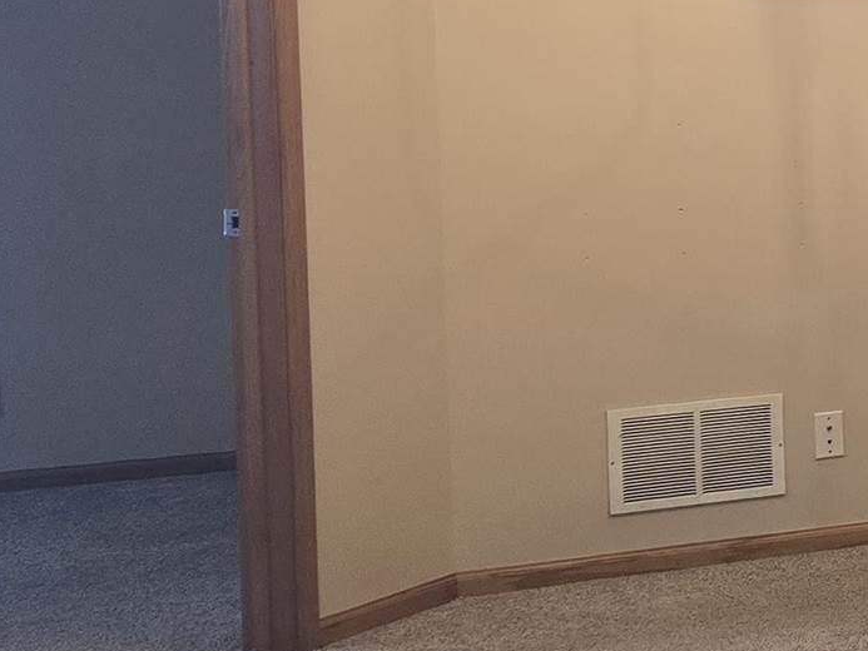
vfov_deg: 14.5
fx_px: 2558
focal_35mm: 102
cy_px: 169
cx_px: 1660
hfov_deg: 15.8
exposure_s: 1/120
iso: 320
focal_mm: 6.3
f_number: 1.7
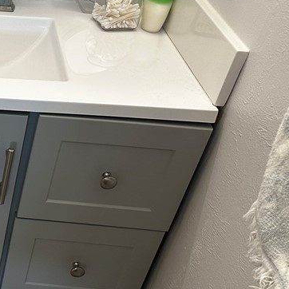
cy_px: 206
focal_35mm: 60
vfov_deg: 28.3
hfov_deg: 25.0
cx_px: -80
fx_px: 567
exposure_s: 1/60
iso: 160
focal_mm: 6.86
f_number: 1.78
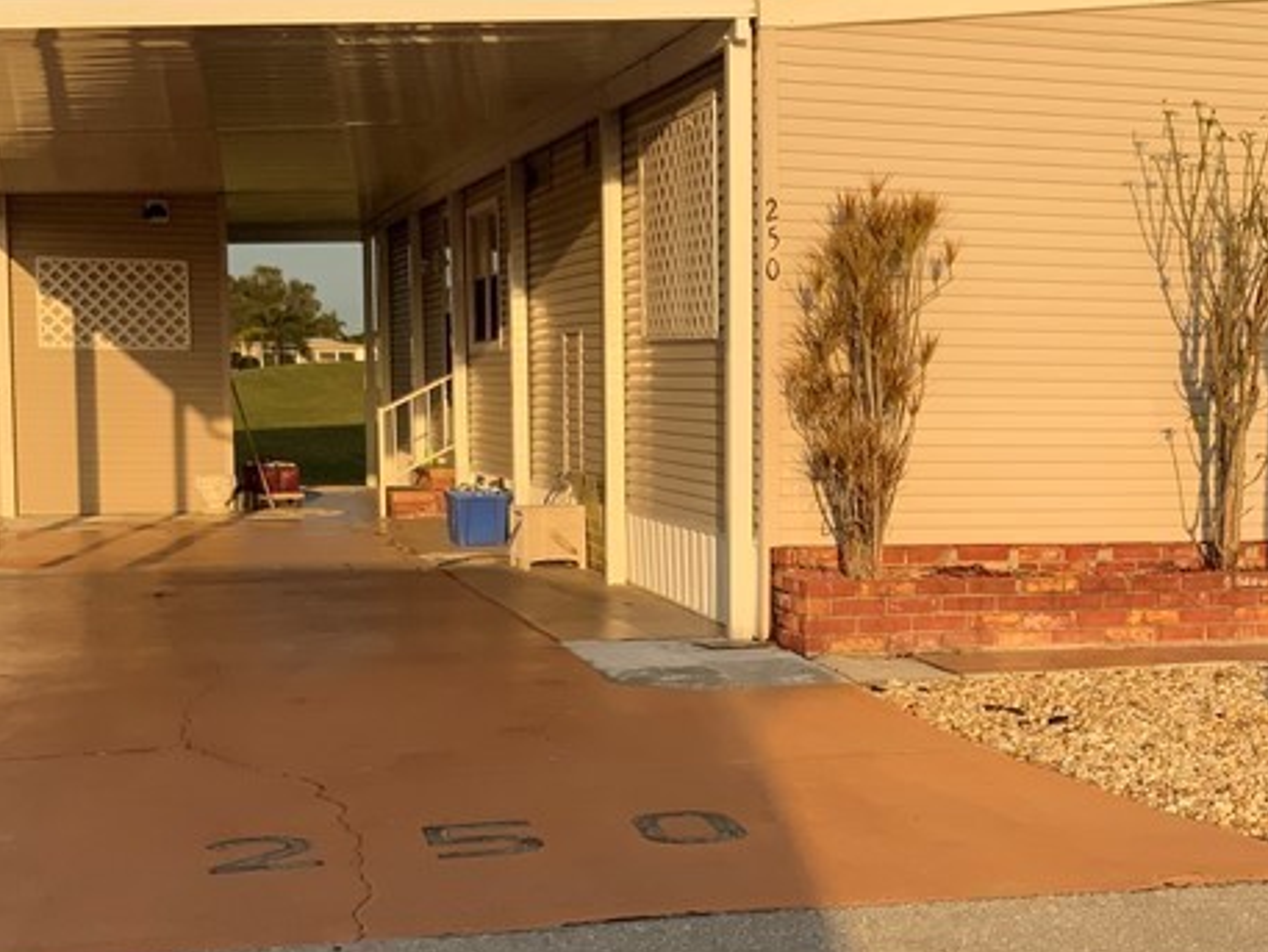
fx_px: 2382
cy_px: 630
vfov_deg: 22.5
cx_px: 971
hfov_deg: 29.3
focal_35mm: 65
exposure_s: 1/1342
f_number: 1.8
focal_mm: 3
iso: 16
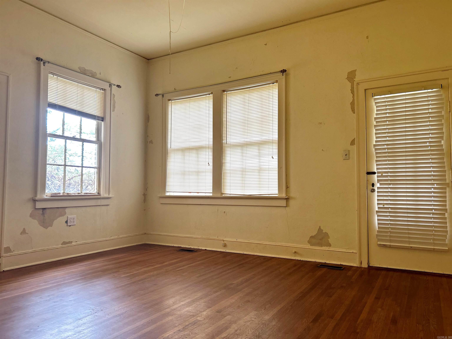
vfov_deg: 53.1
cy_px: 170
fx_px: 339
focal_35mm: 26
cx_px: 226
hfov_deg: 67.3
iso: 80
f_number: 1.5
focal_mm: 5.7
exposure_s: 1/120
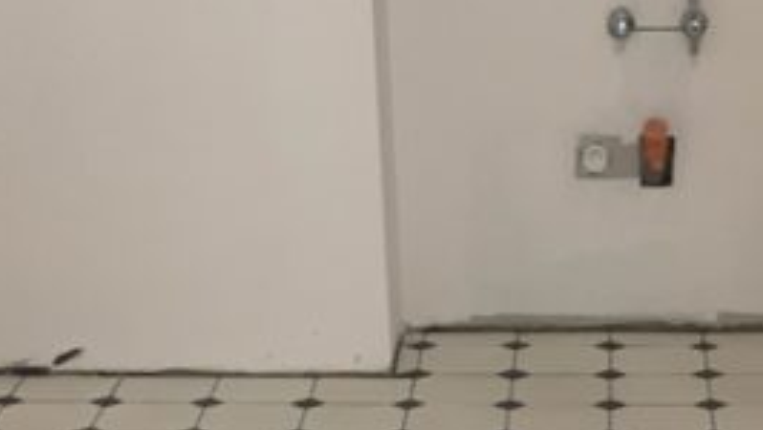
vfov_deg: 9.1
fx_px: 2207
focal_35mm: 109
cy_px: 1276
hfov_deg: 19.5
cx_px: 579
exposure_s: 1/66
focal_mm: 4.25
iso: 100
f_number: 1.8
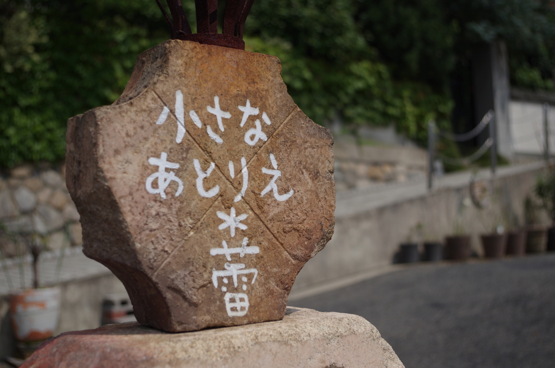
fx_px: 708
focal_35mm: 46
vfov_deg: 29.1
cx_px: 278
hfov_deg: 42.8
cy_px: 184
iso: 125
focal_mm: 30.63
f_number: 4
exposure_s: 1/2000
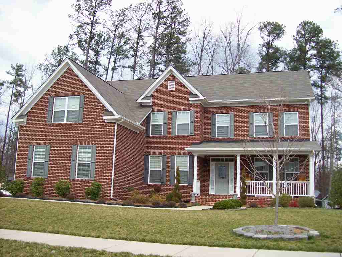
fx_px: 356
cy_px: 128
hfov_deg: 51.4
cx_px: 171
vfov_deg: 39.7
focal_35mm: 36
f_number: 2.7
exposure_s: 1/580
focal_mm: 6
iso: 80
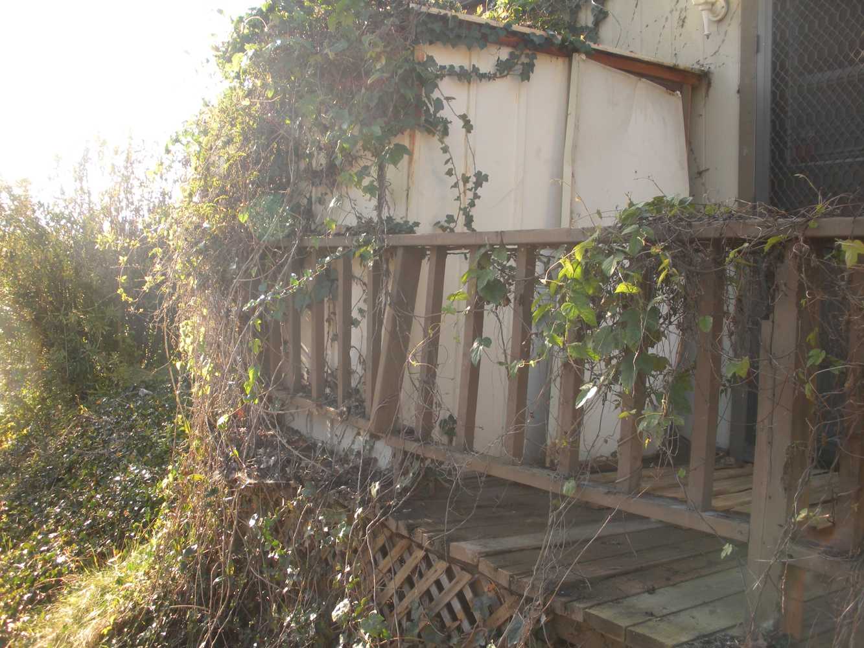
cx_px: 432
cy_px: 324
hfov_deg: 51.4
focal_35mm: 36
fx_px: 899
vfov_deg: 39.7
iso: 64
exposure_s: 1/76.6
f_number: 3.5
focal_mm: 6.3
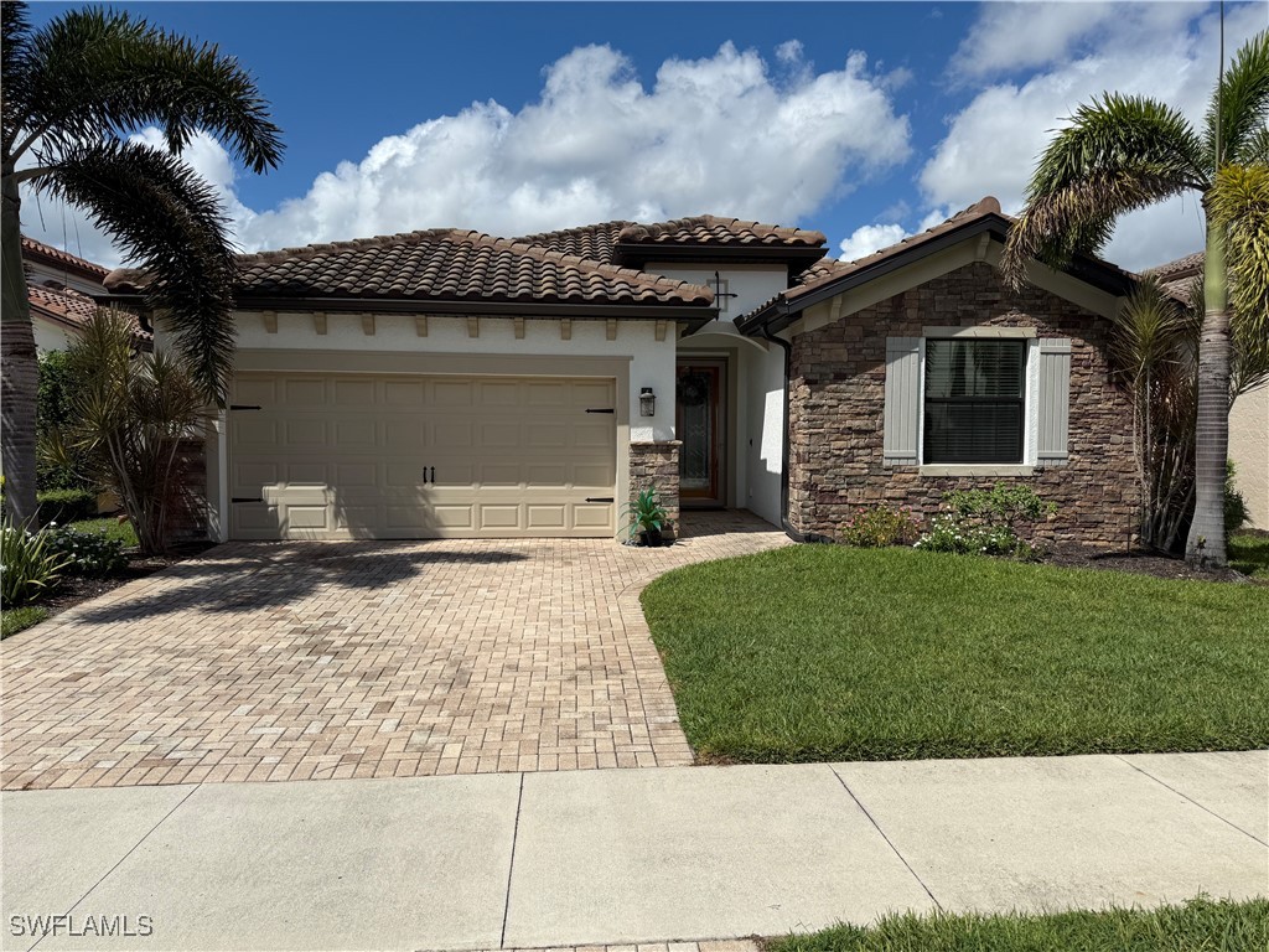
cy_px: 476
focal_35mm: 24
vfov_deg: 56.8
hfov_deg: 71.6
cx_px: 634
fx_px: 880
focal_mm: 6.76
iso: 80
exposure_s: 1/8130
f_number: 1.78
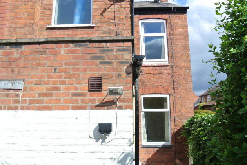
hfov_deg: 65.5
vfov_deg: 46.4
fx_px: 192
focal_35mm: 28
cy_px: 82
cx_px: 124
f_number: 4.5
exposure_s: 1/500
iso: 100
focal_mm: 10
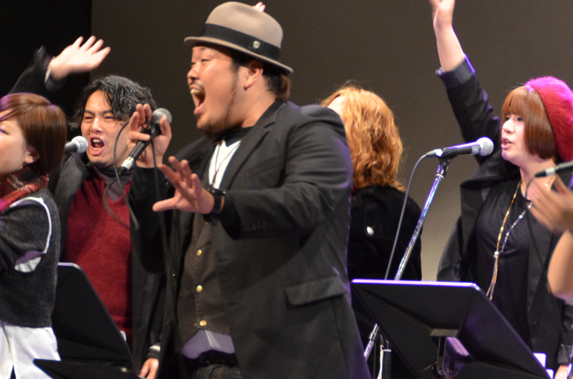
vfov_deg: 3.7
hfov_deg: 5.6
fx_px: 5848
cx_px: 341
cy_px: 133
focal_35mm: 368
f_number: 5.3
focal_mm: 105
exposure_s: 1/30
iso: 1000
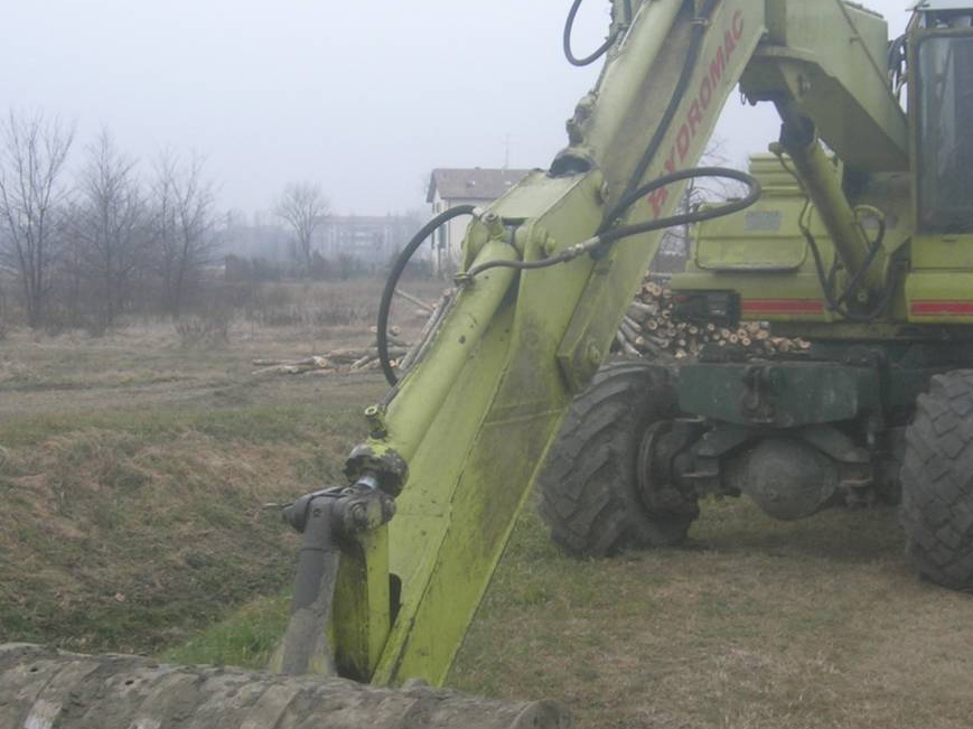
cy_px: 431
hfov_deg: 27.6
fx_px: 1967
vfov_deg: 21.0
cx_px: 636
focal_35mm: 70
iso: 64
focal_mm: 7.8
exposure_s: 1/192
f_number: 2.8
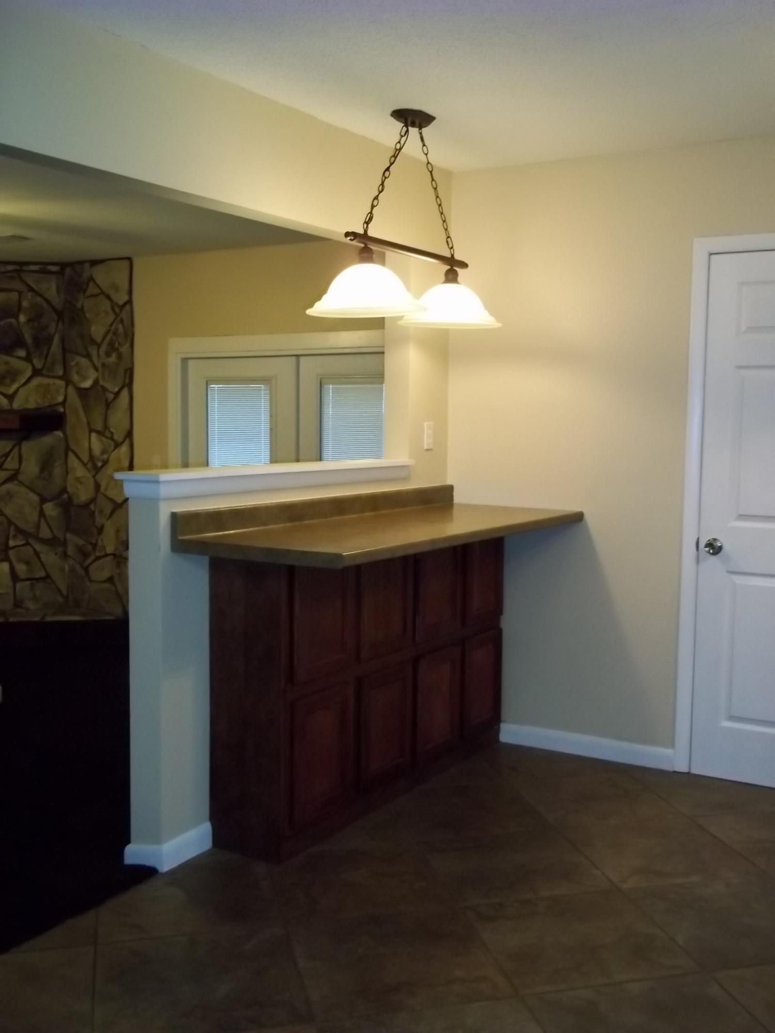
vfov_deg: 51.4
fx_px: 1075
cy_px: 516
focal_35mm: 36
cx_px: 388
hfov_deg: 39.7
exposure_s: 1/30
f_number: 3.1
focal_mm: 6.5
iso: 320
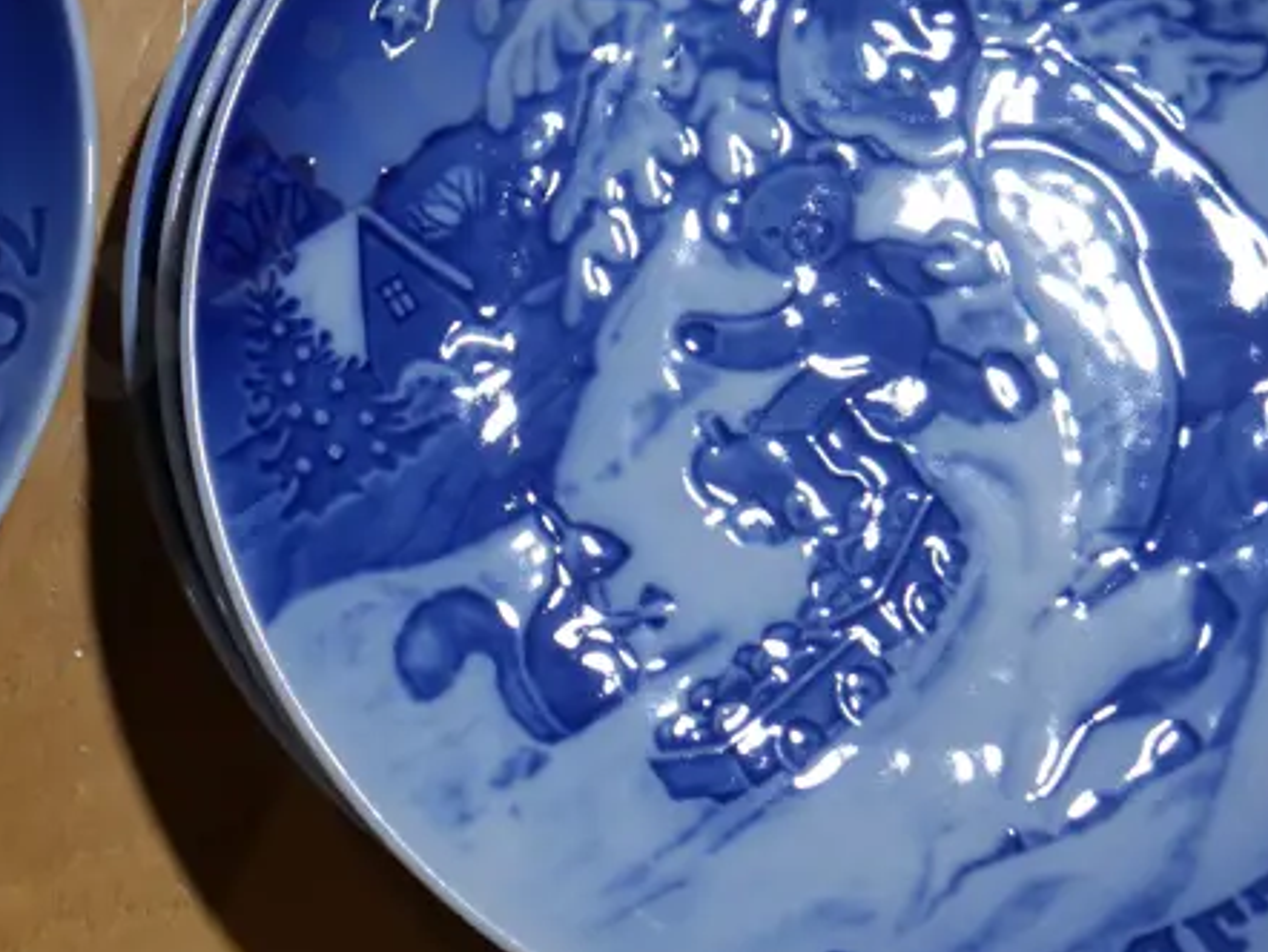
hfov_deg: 21.7
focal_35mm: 88
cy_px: 308
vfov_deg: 16.8
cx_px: 129
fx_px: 3225
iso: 200
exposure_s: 1/125
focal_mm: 19
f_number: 4.1
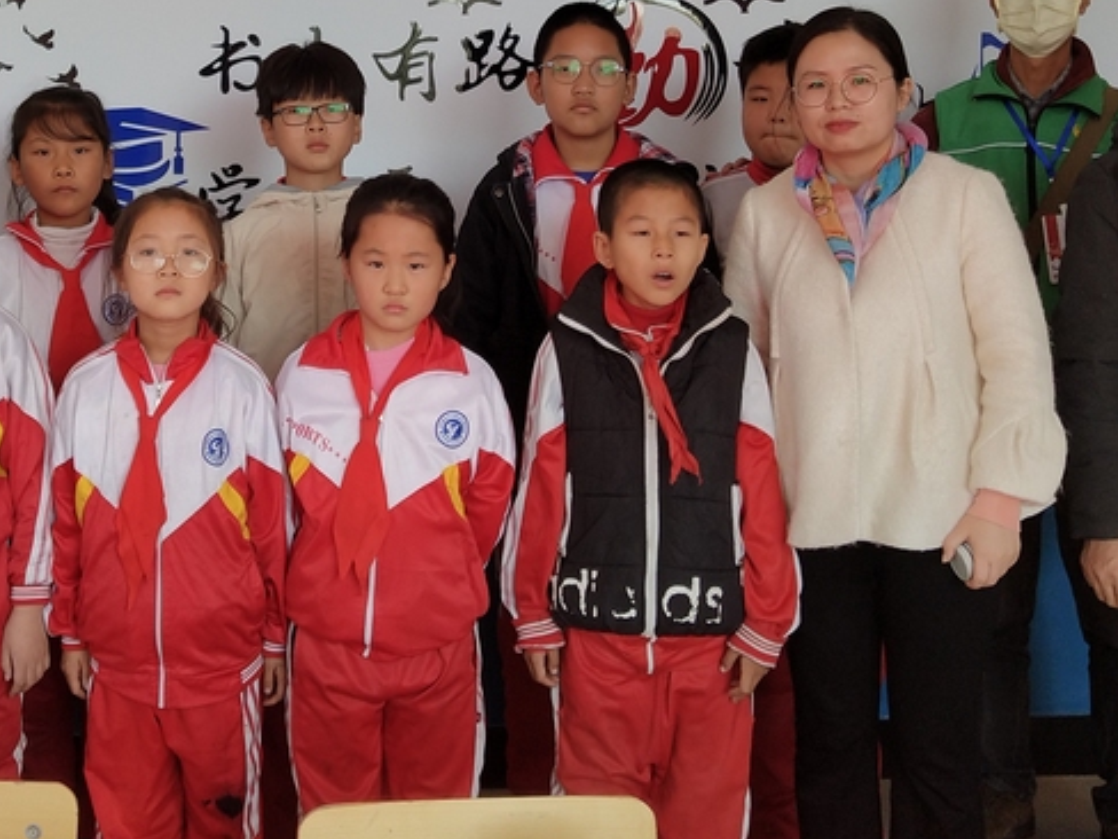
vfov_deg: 22.8
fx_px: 2035
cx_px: 323
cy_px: 126
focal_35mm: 63
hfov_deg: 30.4
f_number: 1.8
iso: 118
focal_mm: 3.95
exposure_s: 1/281
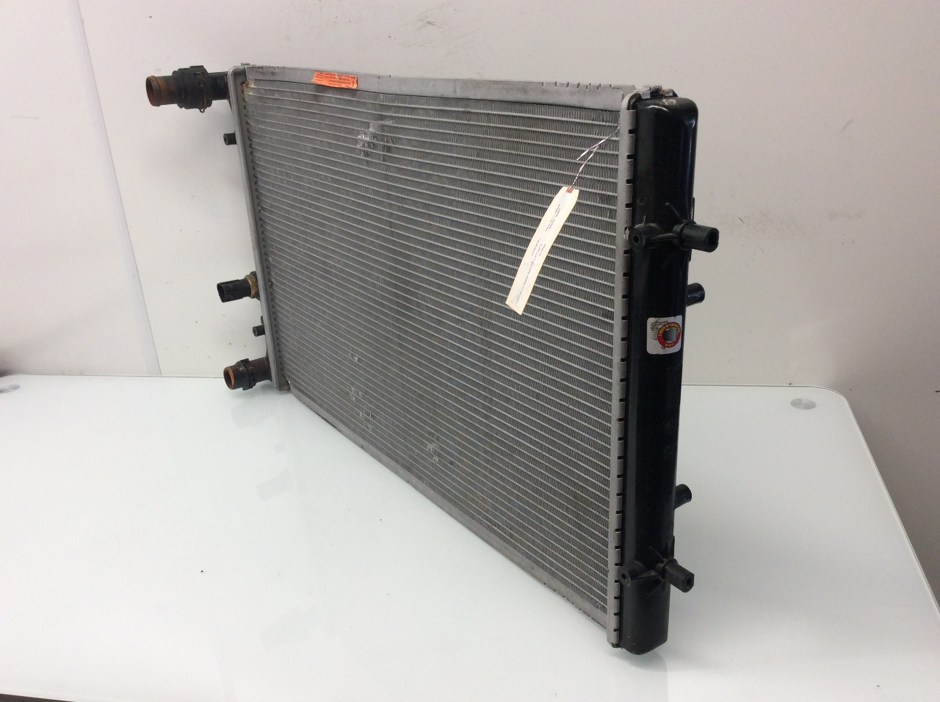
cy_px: 351
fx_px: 868
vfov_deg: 44.1
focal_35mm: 32
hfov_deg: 56.9
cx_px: 470
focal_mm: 3.3
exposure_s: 1/60
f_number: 2.4
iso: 50
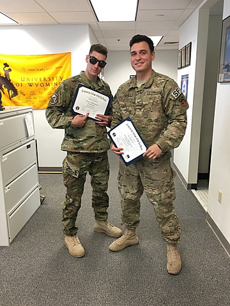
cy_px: 153
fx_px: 257
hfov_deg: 48.2
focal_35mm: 29
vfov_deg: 61.7
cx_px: 115
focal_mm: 4.15
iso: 100
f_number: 2.2
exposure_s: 1/30
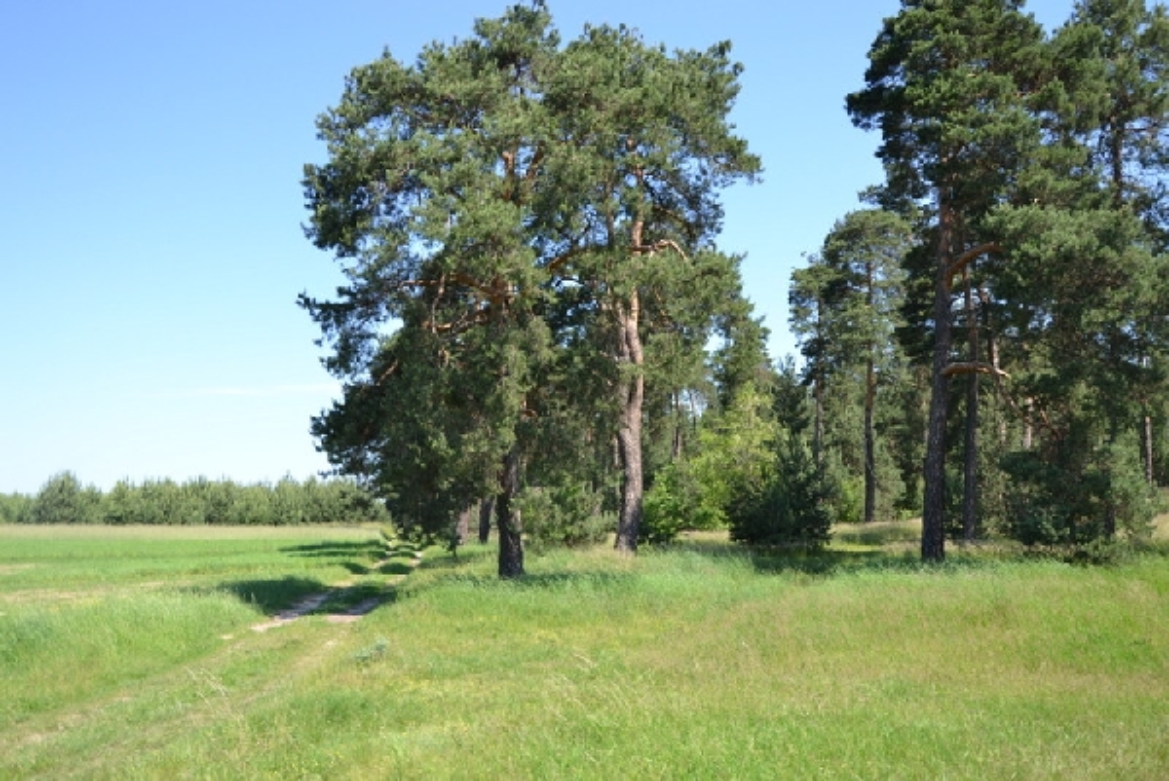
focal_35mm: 32
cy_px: 390
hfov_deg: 59.5
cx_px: 584
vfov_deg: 41.8
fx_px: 1024
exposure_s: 1/200
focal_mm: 21
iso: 100
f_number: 7.1
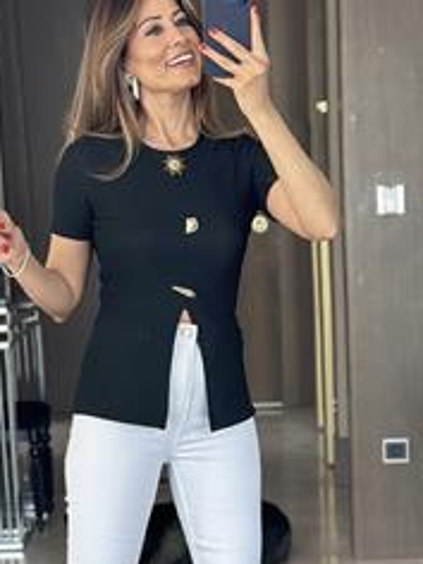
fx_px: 1678
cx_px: 191
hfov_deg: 14.4
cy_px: 413
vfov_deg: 19.0
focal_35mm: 103
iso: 125
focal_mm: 6.86
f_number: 1.78
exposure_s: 1/108
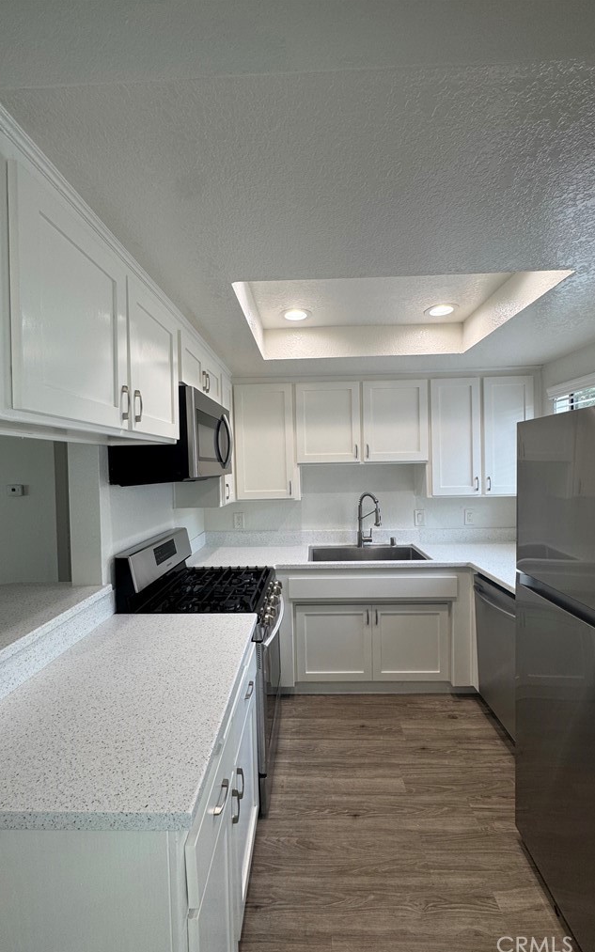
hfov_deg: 74.8
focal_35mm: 15
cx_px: 301
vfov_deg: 101.5
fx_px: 389
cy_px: 477
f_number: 2.2
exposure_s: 1/120
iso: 64
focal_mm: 2.22
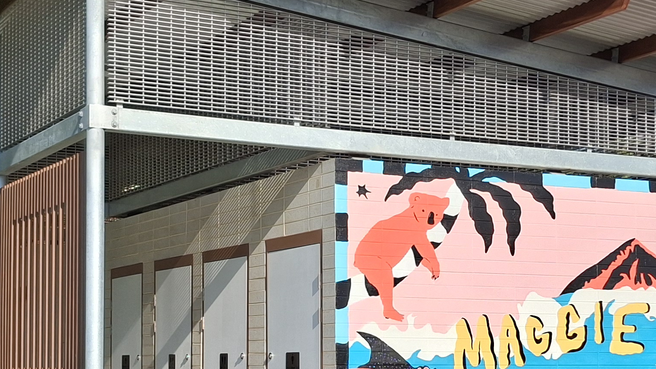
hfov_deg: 28.9
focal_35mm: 73
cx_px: 276
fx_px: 1270
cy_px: 281
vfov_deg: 16.4
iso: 32
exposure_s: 1/2020
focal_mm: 4.69
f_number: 1.8
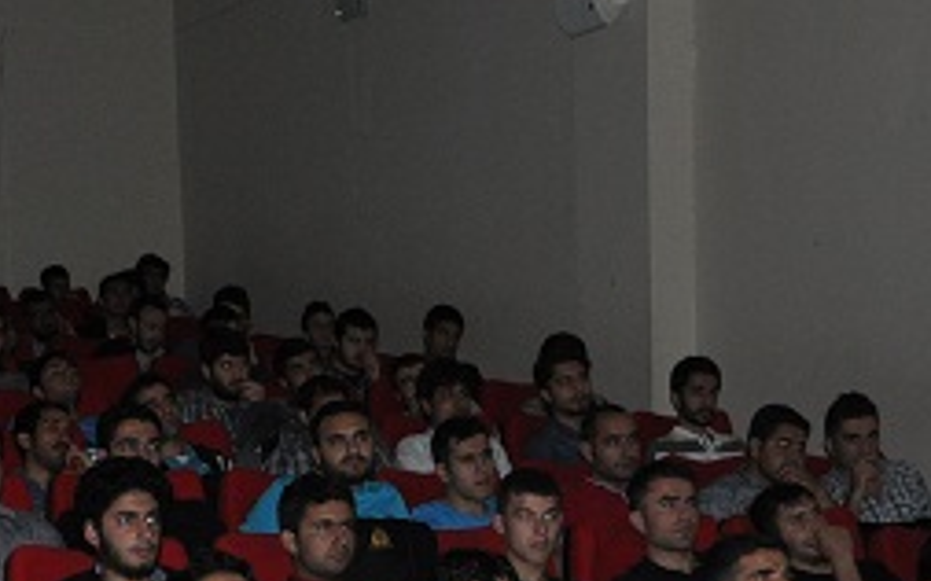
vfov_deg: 14.4
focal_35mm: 89
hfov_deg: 23.1
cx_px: 250
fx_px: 2258
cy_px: 631
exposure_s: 1/60
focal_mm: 22
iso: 800
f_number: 3.8
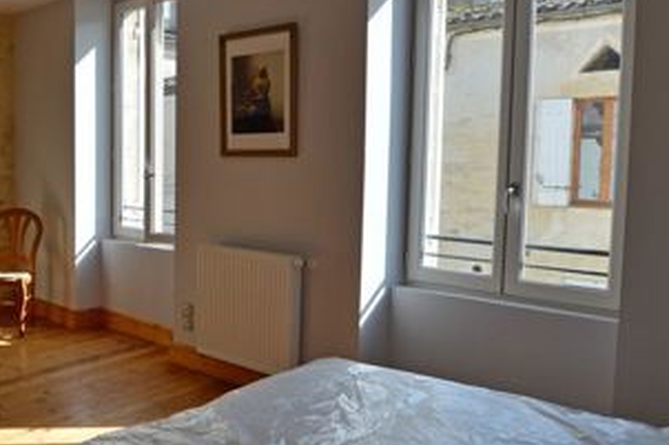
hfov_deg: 48.6
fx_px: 650
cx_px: 65
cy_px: 204
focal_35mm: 35
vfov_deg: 37.8
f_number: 6.3
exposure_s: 1/100
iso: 100
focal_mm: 10
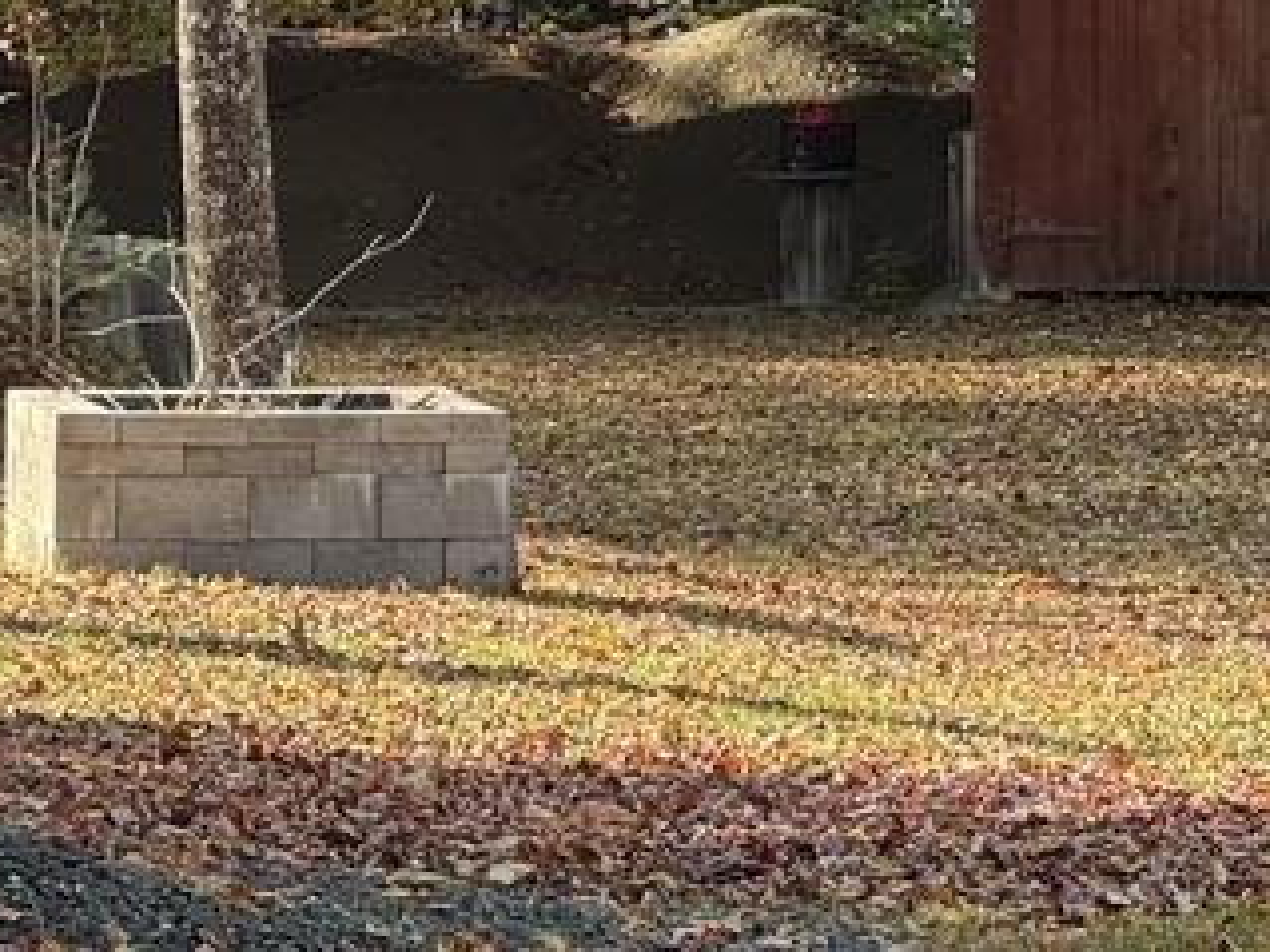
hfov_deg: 8.0
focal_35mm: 247
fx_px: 9059
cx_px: 510
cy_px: -386
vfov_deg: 6.0
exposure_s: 1/99
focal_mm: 9
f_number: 2.8
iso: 25
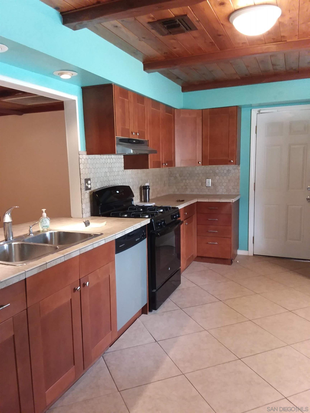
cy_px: 206
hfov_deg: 51.4
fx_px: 322
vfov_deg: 65.3
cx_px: 155
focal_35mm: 27
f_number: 1.9
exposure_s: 1/30
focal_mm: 2.91
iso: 160
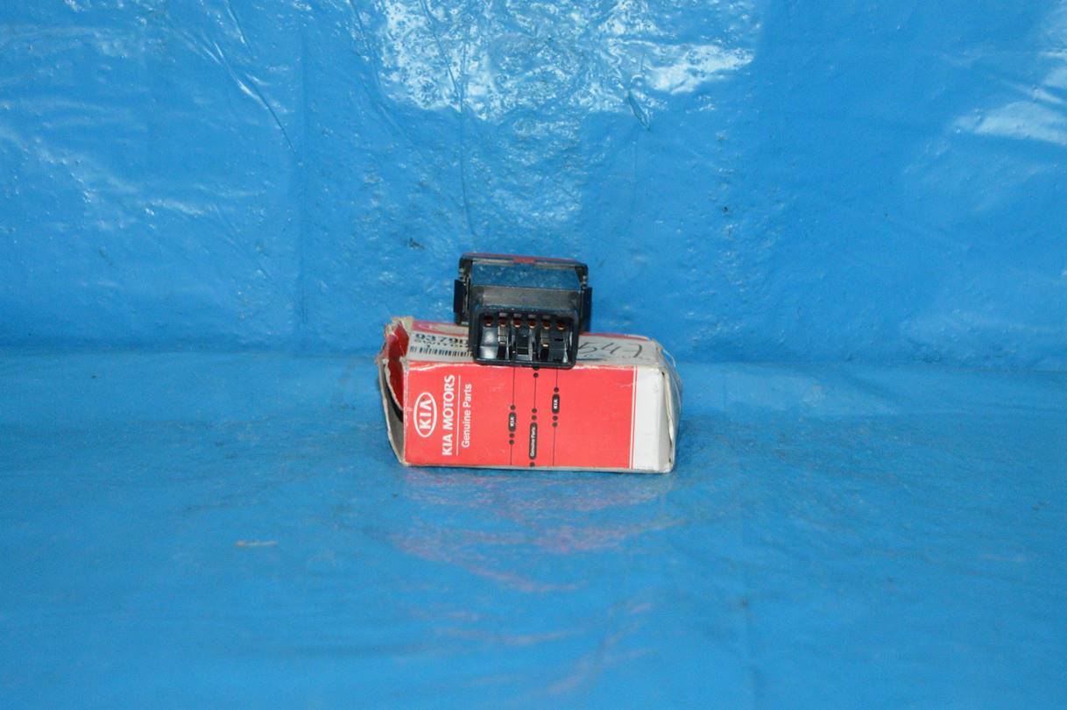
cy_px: 355
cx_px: 534
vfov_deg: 18.9
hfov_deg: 28.1
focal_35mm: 72
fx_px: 2132
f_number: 5.3
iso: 3200
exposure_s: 1/60
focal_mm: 48
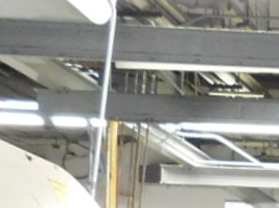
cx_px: 760
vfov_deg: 10.1
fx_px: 1103
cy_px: 399
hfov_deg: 11.0
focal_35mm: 137
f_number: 3
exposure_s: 1/13
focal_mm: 4
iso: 400
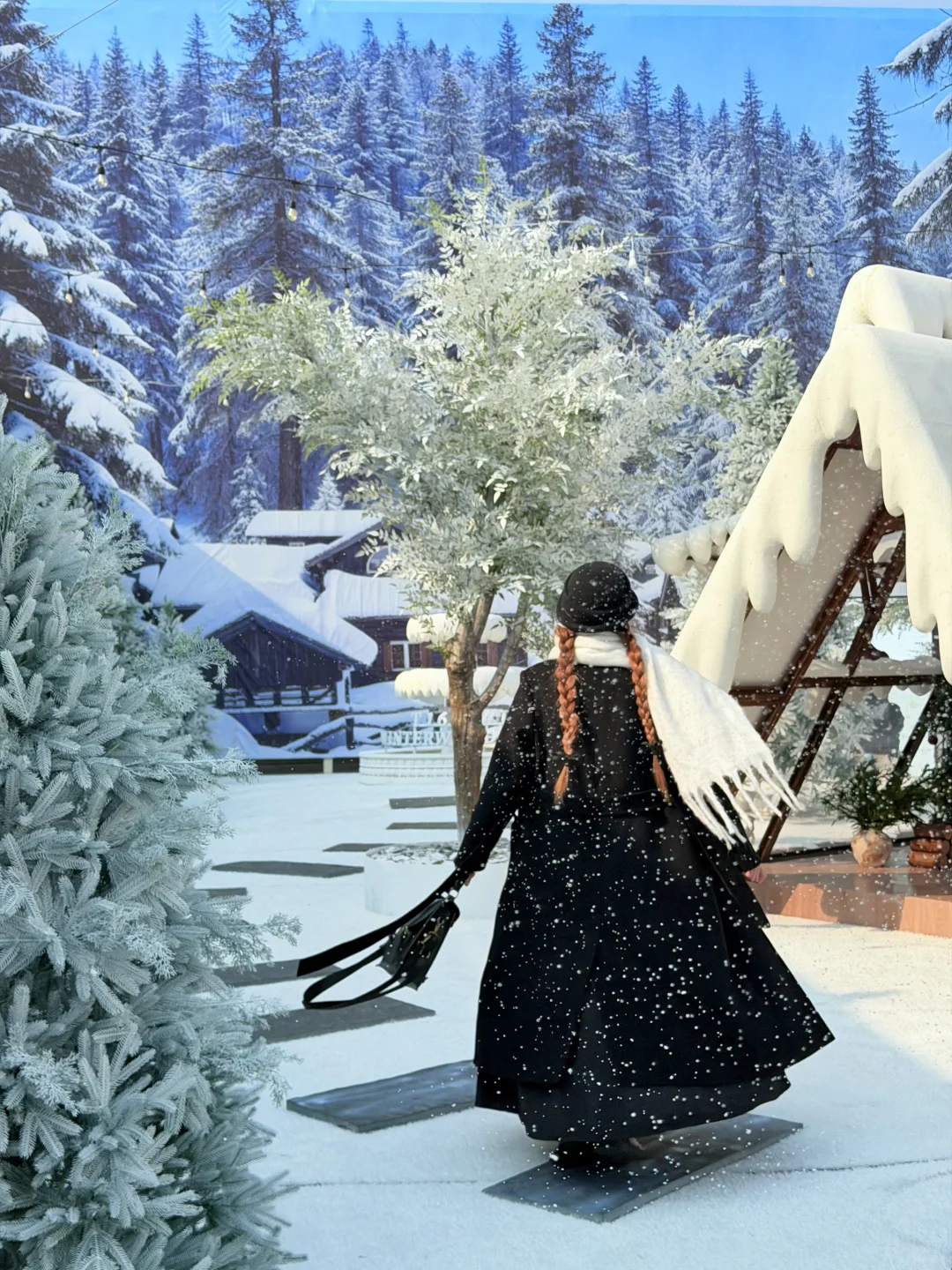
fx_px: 1760
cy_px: 635
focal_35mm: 48
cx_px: 476
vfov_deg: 39.7
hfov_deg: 30.3
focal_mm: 6.76
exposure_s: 1/4587
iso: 64
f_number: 1.78
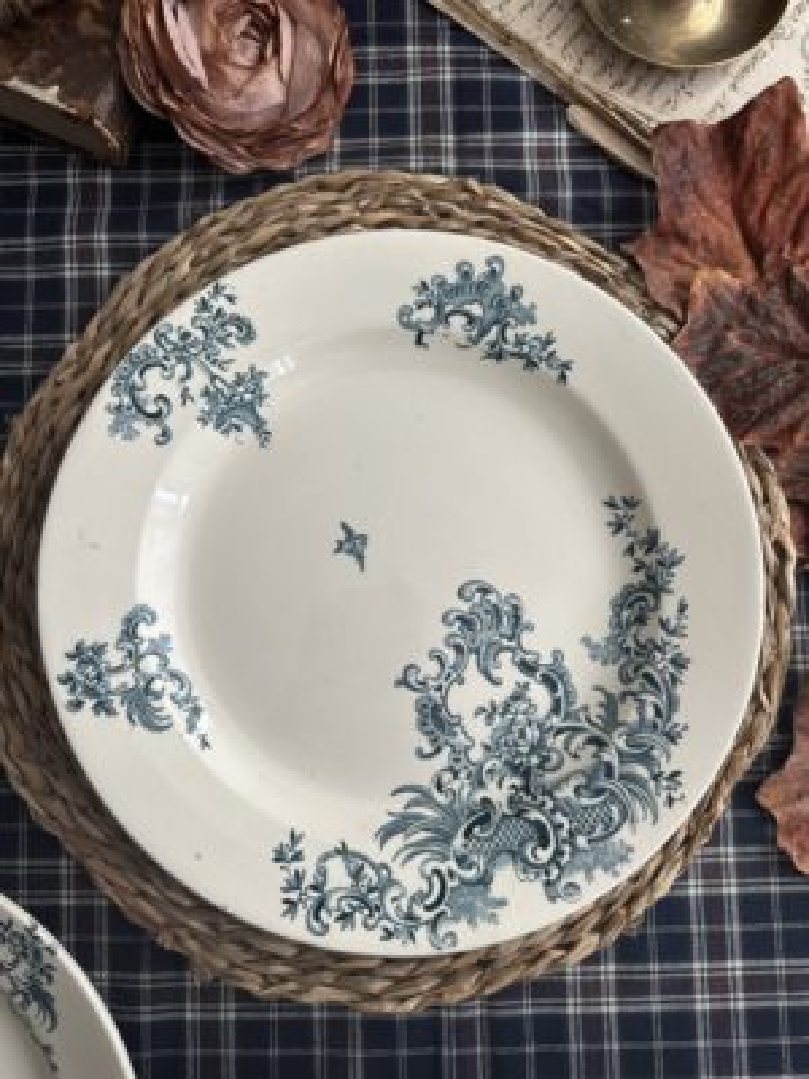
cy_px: 540
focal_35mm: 24
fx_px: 748
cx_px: 404
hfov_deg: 56.8
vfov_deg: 71.6
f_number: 1.78
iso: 100
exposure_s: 1/121
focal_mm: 6.86
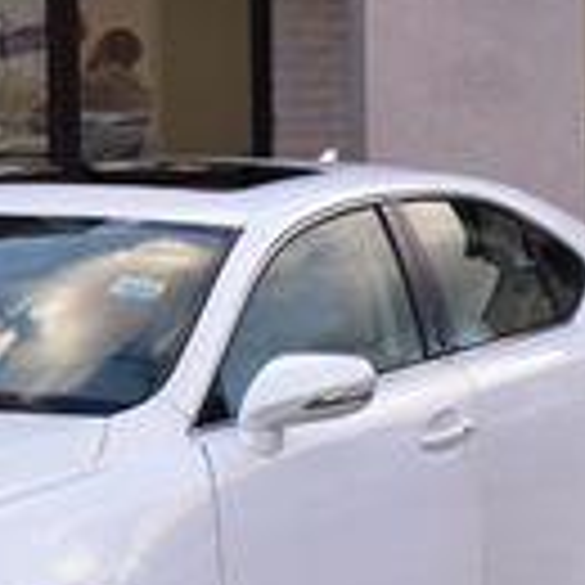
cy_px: 207
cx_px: -184
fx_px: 3365
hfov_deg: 9.7
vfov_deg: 9.9
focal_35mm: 176
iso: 400
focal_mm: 28
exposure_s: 1/125
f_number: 9
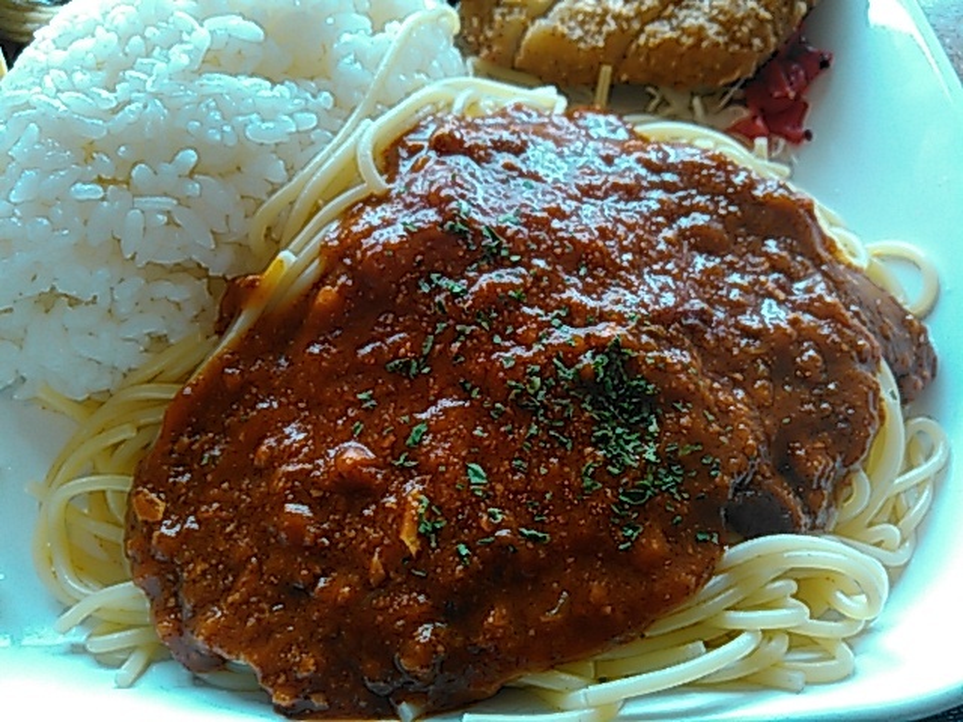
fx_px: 835
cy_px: 361
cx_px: 482
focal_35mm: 30
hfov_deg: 60.0
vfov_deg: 46.8
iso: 100
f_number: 2.4
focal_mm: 4
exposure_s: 1/15.4
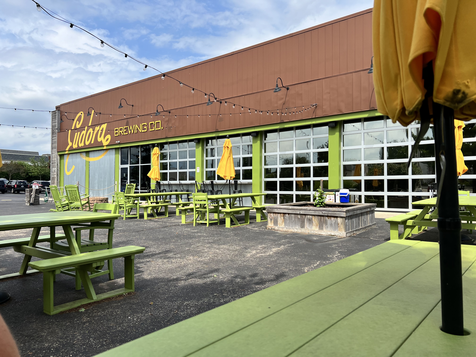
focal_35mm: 26
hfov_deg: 67.3
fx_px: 358
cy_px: 178
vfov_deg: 53.1
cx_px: 238
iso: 50
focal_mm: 5.7
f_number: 1.5
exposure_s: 1/3571
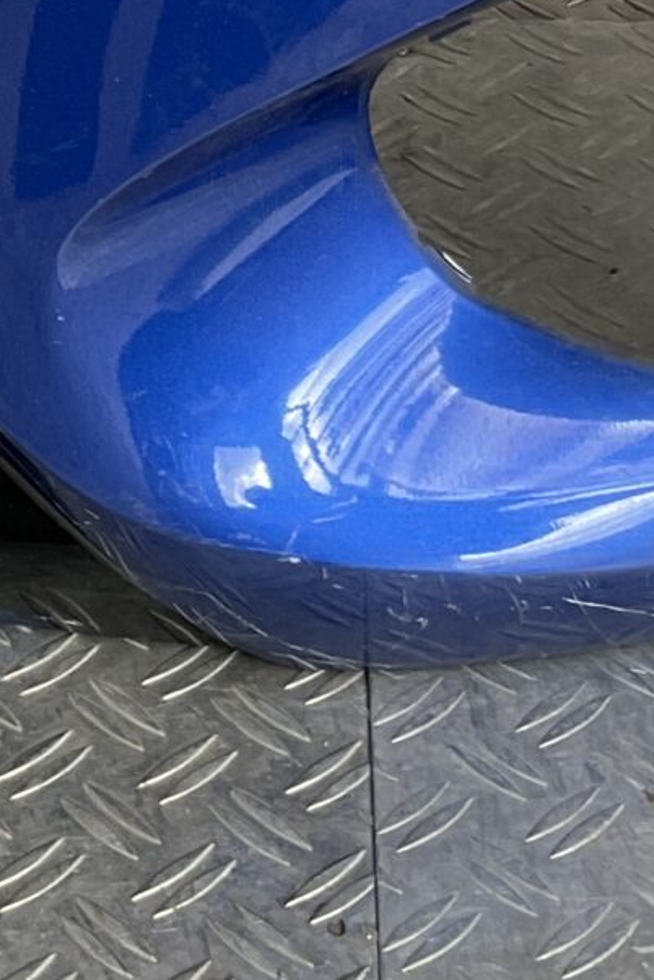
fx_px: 3488
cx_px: -194
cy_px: -309
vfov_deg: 15.2
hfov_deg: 10.5
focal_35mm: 128
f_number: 1.8
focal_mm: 3
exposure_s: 1/100
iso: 25
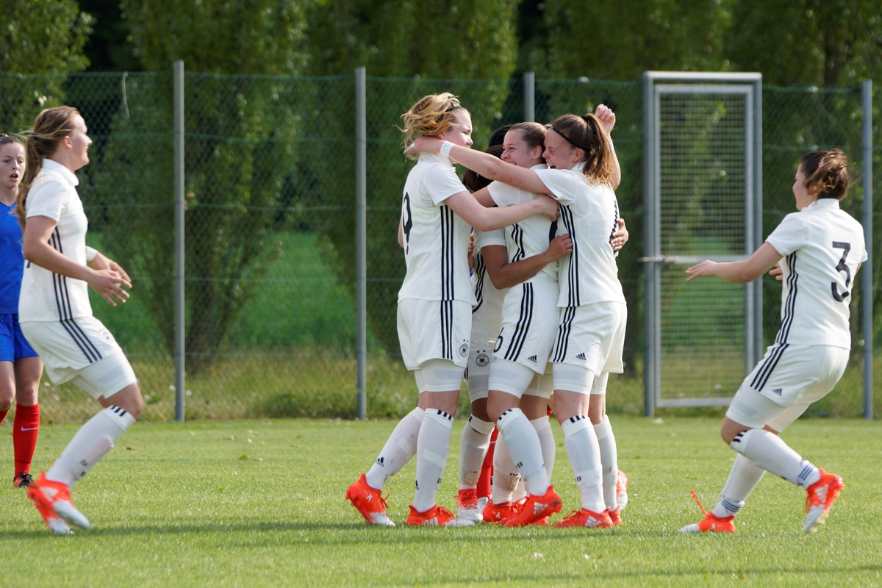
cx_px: 441
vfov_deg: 3.3
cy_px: 294
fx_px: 10289
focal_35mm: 420
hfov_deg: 4.9
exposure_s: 1/500
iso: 250
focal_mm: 280
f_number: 5.6
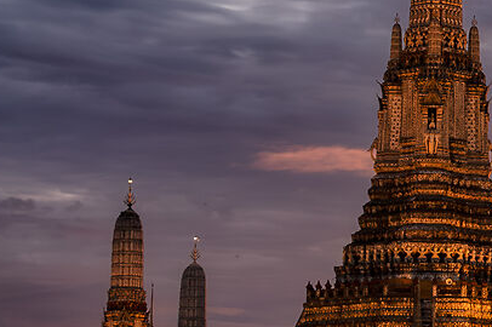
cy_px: 259
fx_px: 2909
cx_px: 943
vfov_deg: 6.4
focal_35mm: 213
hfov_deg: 9.1
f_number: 6.4
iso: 400
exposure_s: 1/90
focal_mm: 24.1
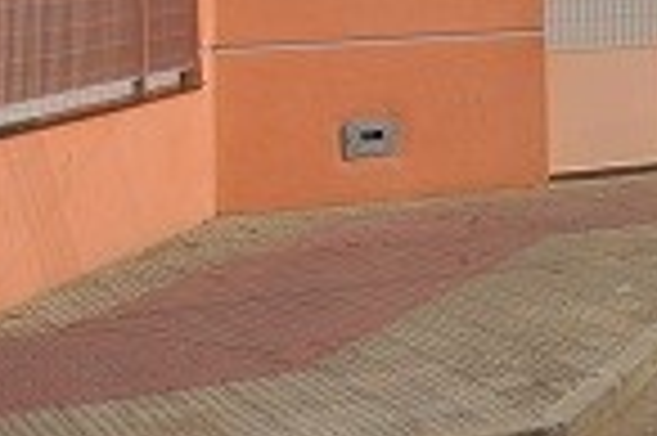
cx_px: 842
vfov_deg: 12.1
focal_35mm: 108
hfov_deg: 17.8
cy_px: -191
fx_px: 1969
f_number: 20
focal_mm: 22
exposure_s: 1/80
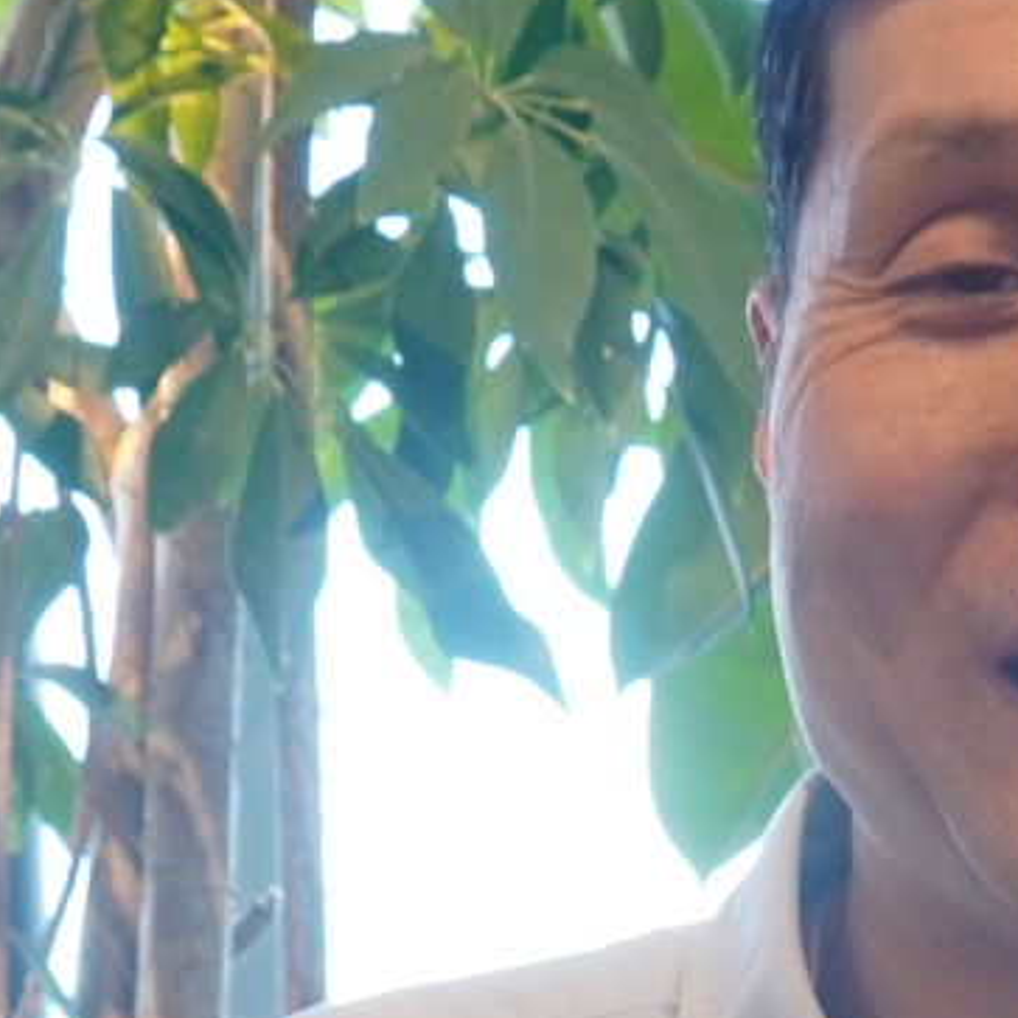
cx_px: 1144
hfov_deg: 18.7
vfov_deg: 19.5
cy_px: 618
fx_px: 2965
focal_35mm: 89
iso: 200
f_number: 5.6
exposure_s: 1/30
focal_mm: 19.8
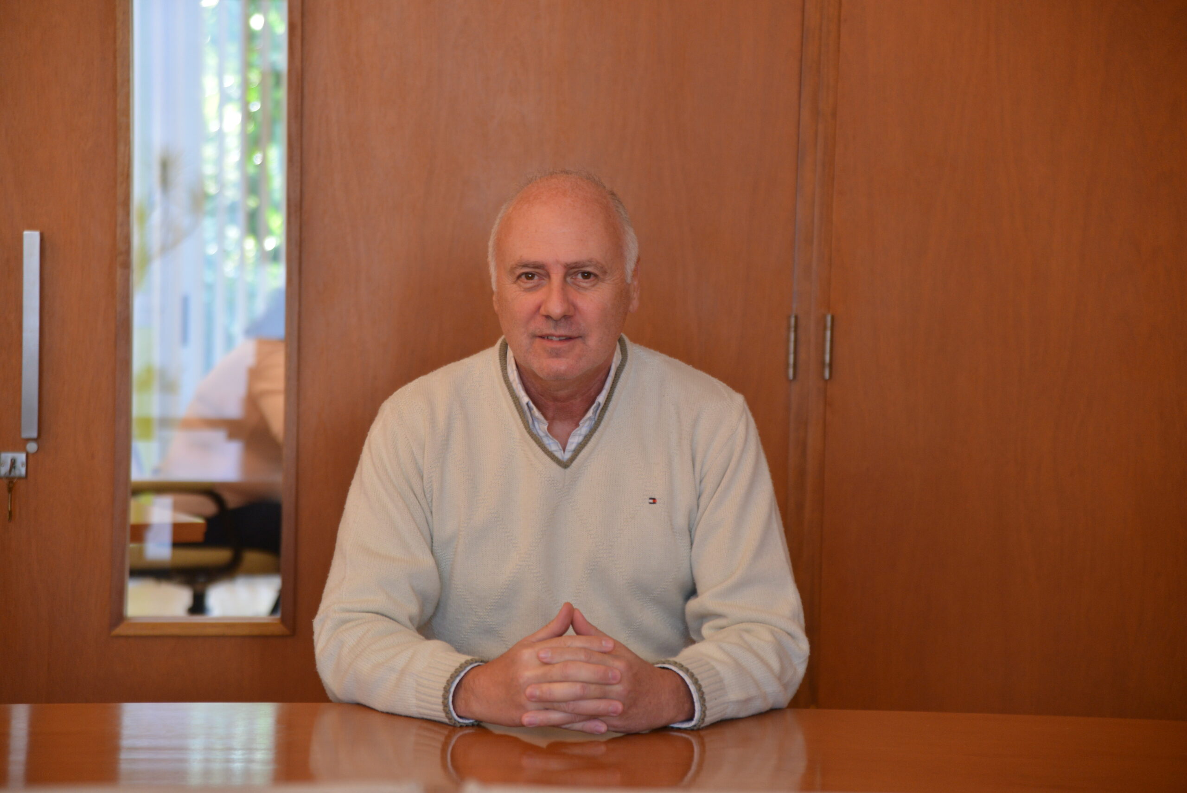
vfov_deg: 16.1
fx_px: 2804
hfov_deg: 23.9
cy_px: 396
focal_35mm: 85
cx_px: 594
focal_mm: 85
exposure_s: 1/125
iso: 800
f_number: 4
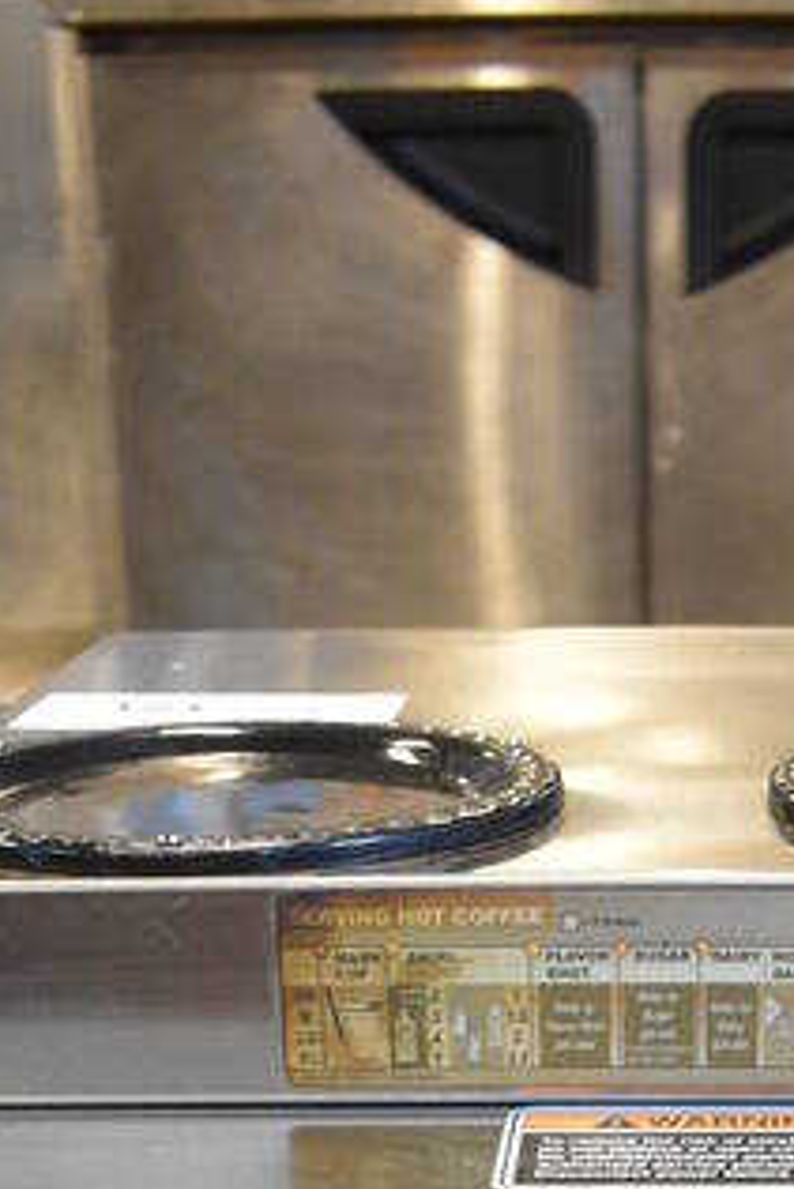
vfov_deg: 22.5
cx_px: 659
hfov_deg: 17.3
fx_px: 2577
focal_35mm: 78
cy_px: 1650
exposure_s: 1/30
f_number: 3.5
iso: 2200
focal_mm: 18
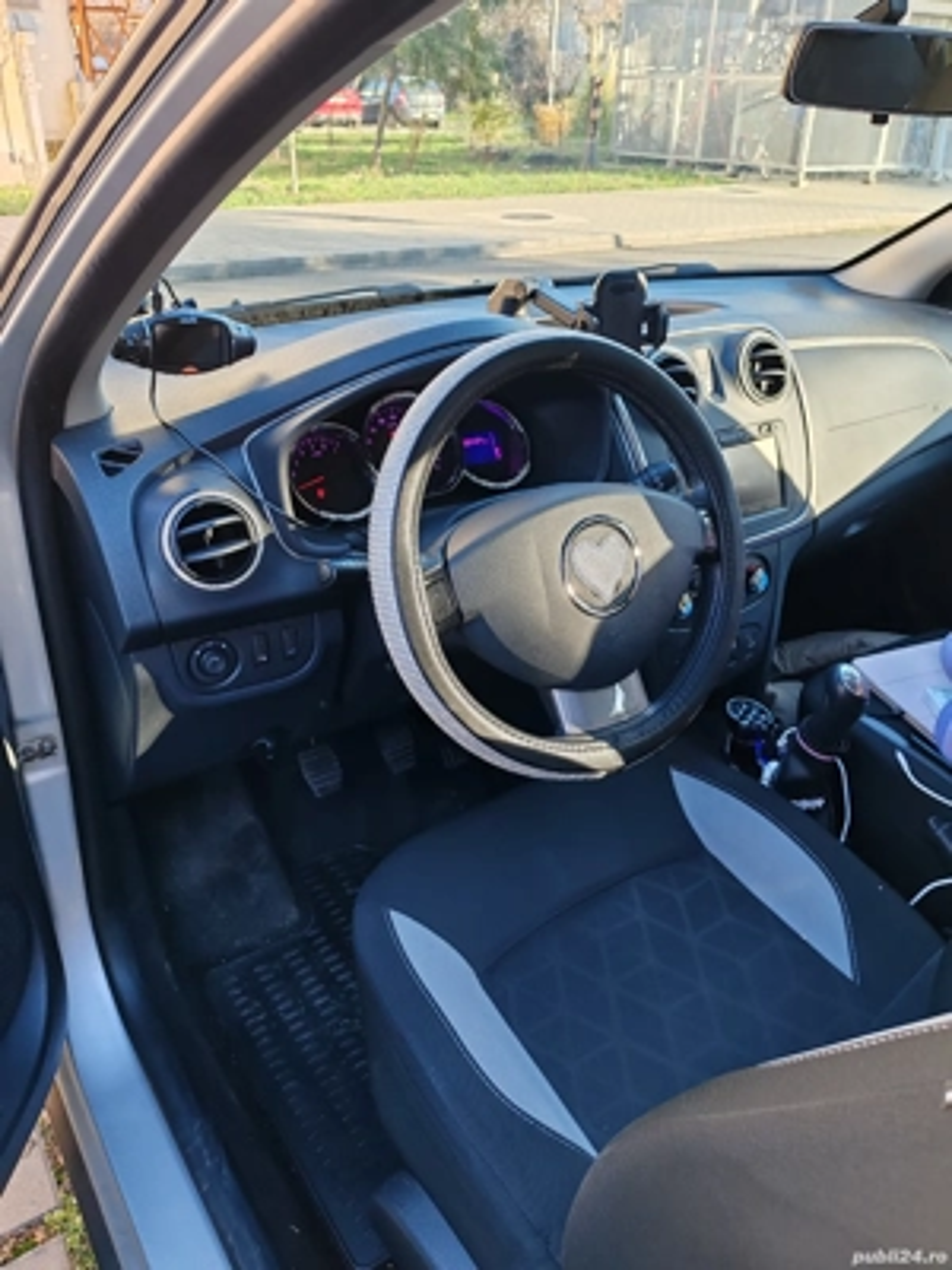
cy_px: 635
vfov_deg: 65.3
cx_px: 476
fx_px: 990
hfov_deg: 51.4
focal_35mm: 27
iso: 100
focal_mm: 6.12
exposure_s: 1/100
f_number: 1.9
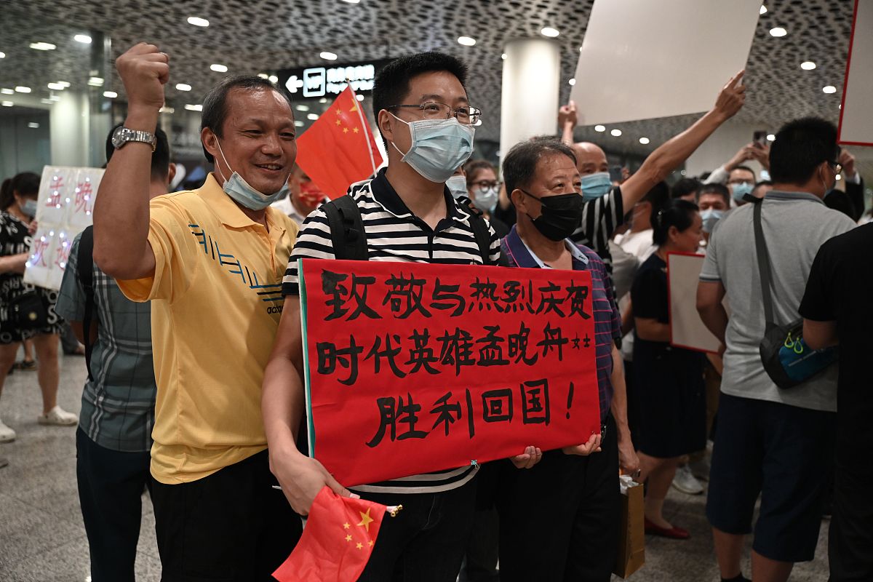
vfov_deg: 41.1
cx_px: 436
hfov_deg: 58.7
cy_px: 291
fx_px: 776
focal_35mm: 32
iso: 1600
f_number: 2.8
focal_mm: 32
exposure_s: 1/160
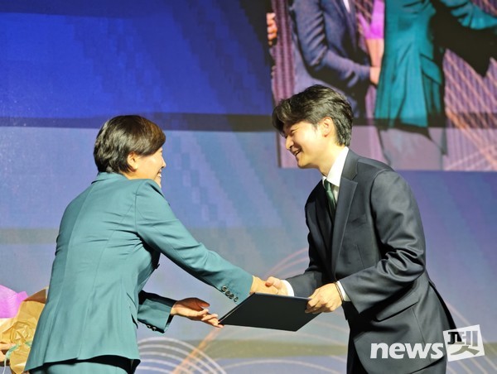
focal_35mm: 100
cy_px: 187
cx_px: 248
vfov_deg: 14.8
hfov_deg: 19.6
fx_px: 1438
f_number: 2.6
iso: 1600
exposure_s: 1/210
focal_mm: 25.1
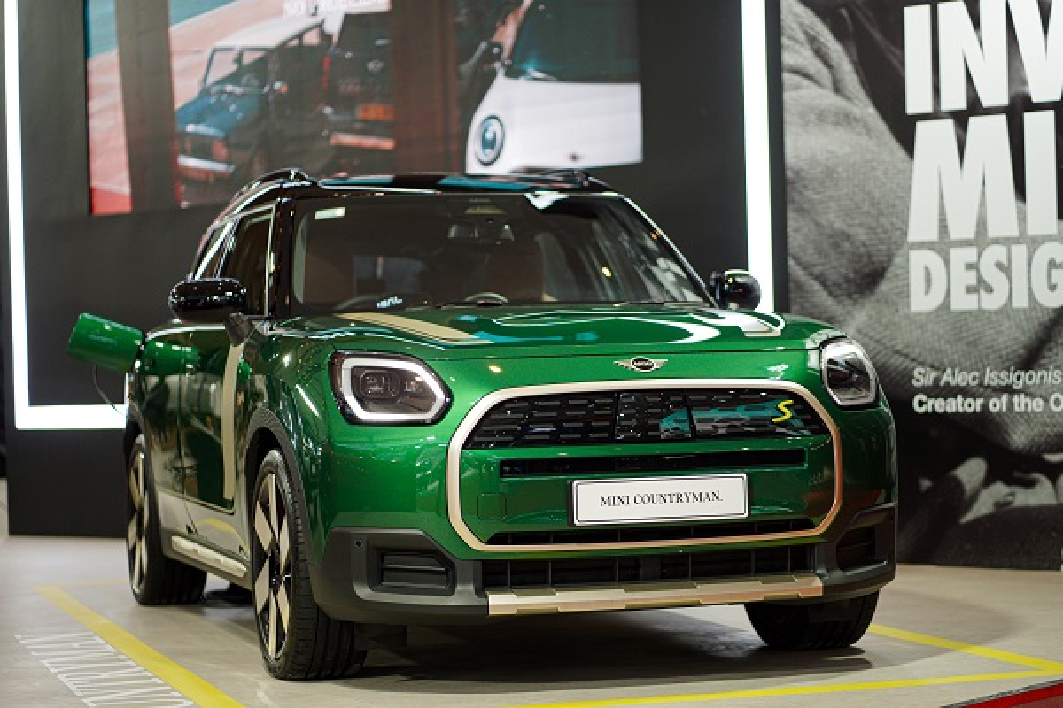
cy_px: 354
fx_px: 2510
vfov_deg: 16.1
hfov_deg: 23.9
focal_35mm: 85
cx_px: 532
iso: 800
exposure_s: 1/800
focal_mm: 85
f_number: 1.8
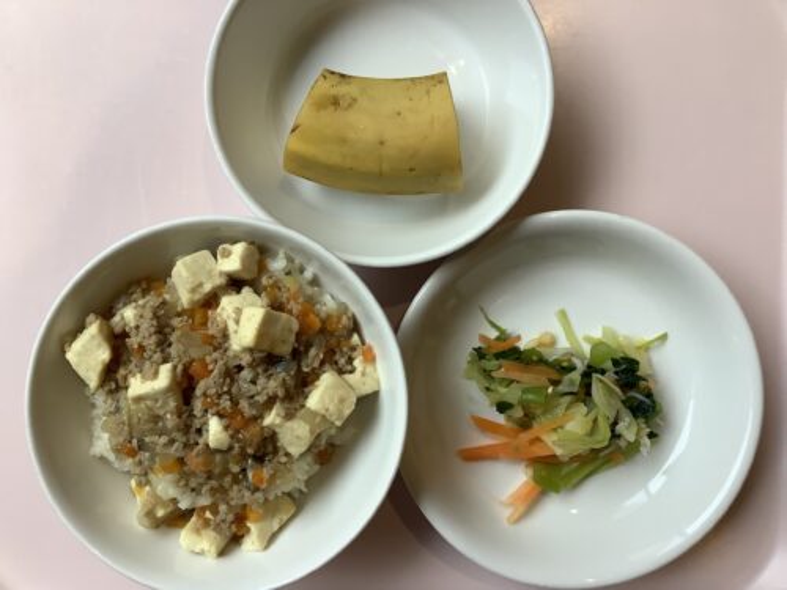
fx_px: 705
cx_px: 394
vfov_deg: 45.4
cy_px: 295
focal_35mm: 31
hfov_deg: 58.4
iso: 50
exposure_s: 1/50
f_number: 2.4
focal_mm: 3.3
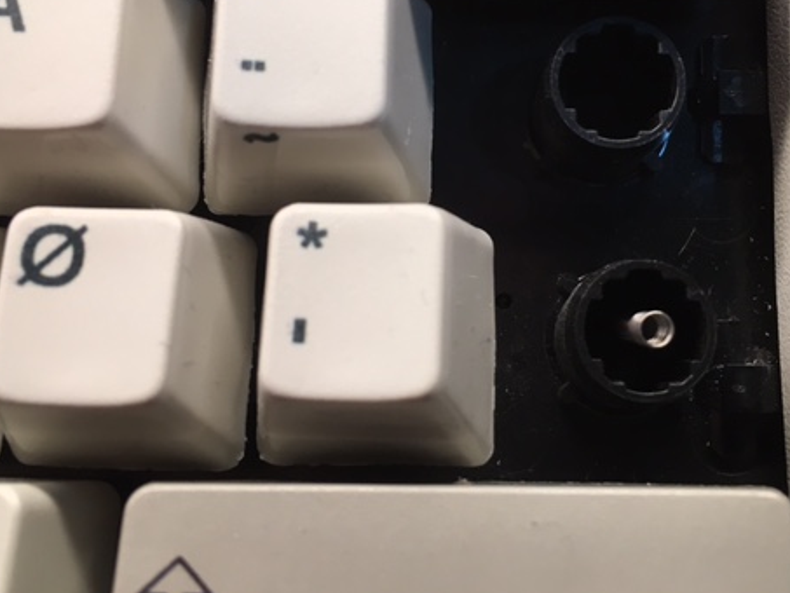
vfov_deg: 34.8
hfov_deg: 45.5
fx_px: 936
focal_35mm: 41
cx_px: 480
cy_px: 201
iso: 32
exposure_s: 1/33
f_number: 2.2
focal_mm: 4.15
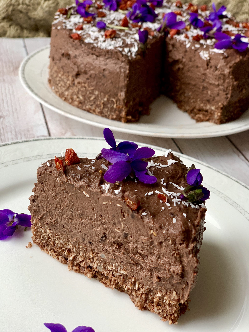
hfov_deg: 27.5
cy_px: 168
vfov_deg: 36.2
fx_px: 508
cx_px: 124
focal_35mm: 53
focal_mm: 6
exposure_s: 1/122
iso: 64
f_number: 2.4
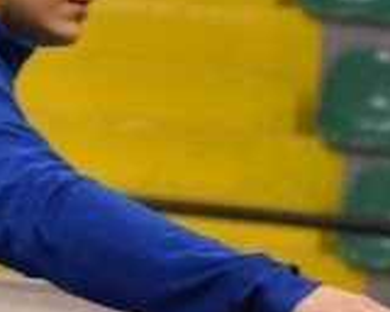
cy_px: -65
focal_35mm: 528
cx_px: -419
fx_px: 6098
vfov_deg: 2.9
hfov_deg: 3.6
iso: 8000
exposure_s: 1/400
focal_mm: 75
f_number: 5
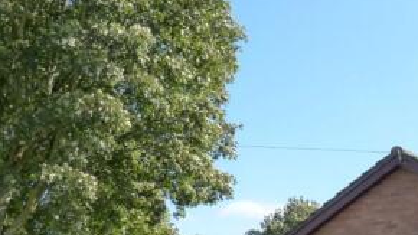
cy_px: 259
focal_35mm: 70
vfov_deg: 16.7
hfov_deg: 29.0
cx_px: 373
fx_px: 776
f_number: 3.2
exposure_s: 1/800
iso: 160
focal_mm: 5.7
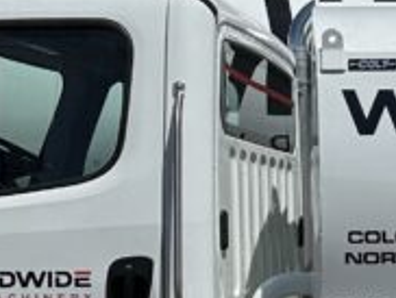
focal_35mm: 135
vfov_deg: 10.9
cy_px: 268
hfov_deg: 13.8
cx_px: 570
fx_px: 1546
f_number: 1.78
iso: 80
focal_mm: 6.86
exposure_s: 1/8929
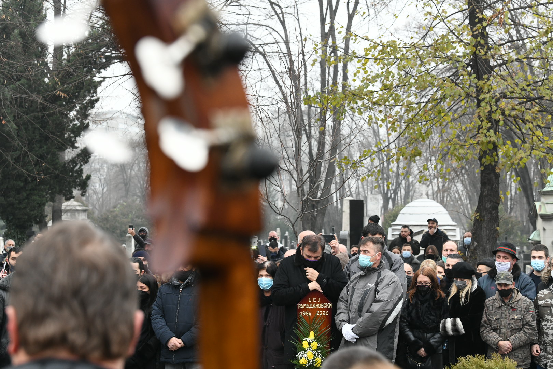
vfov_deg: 19.5
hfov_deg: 28.8
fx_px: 1075
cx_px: 276
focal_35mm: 70
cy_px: 184
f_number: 5.6
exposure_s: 1/200
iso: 2000
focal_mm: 70
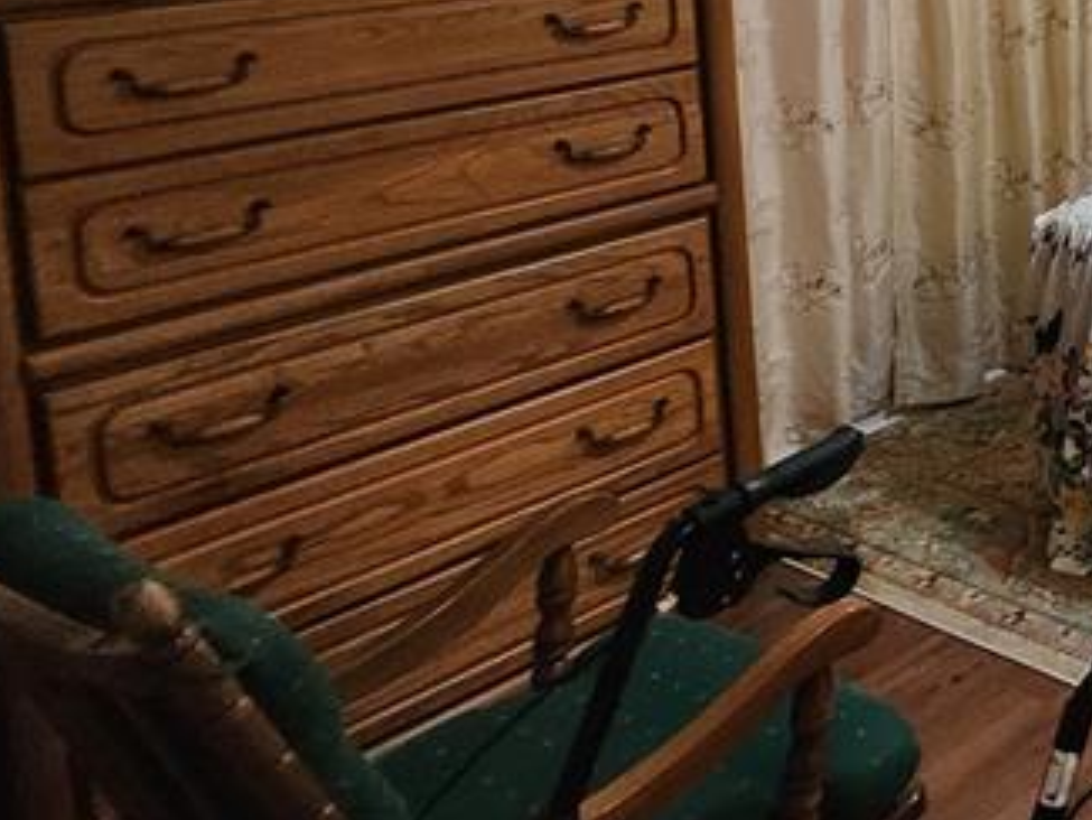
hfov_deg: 28.1
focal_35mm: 41
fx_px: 1294
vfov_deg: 31.2
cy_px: -87
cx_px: 1673
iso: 320
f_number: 2.2
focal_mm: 1.7
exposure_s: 1/60
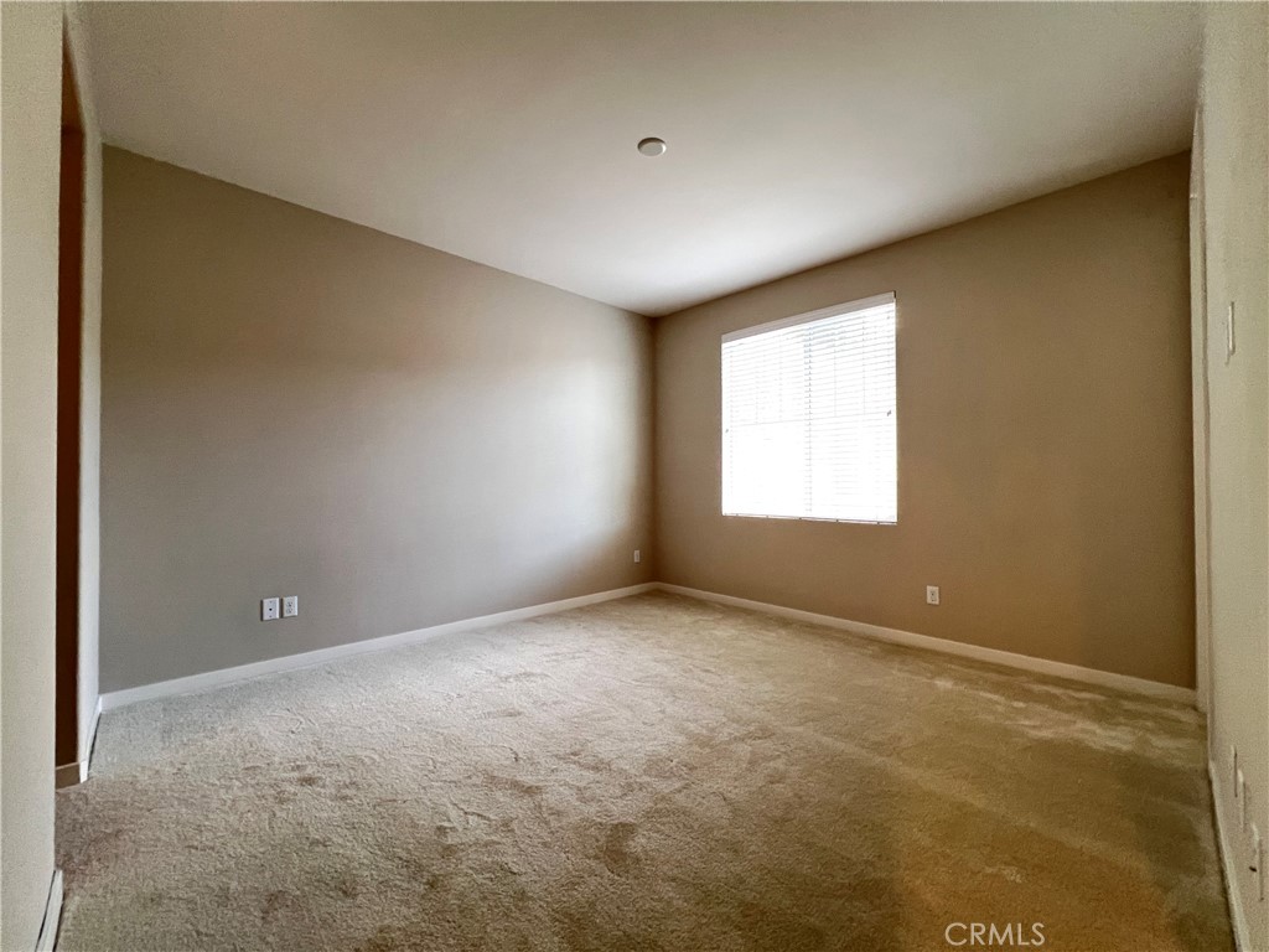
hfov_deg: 106.2
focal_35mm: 13
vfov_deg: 89.9
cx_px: 634
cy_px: 476
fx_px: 477
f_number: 1.8
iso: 500
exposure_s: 1/60
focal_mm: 1.57
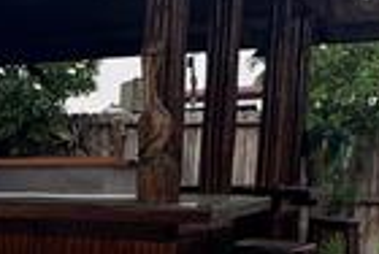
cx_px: -60
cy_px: 276
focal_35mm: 83
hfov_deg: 22.7
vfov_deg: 16.1
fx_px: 876
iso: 40
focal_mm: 2.22
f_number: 2.2
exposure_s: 1/129
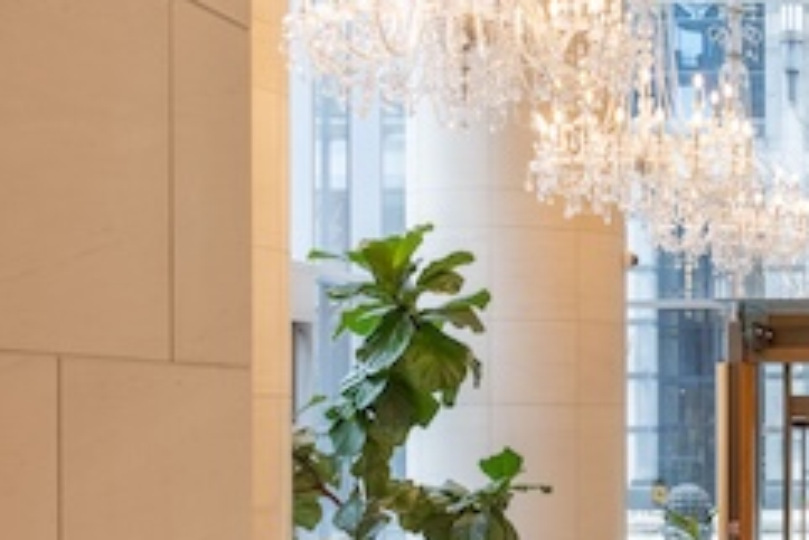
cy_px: 461
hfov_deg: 21.8
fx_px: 1911
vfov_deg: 15.9
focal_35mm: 85
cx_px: 1014
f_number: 6.3
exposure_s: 1/320
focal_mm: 32
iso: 320
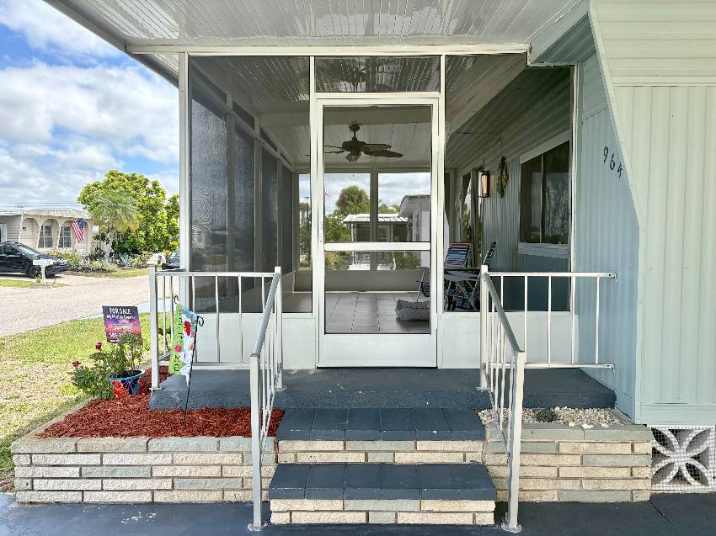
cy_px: 268
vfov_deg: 53.0
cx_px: 358
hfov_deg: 67.3
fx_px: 538
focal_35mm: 26
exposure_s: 1/1587
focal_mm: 5.96
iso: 64
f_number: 1.6
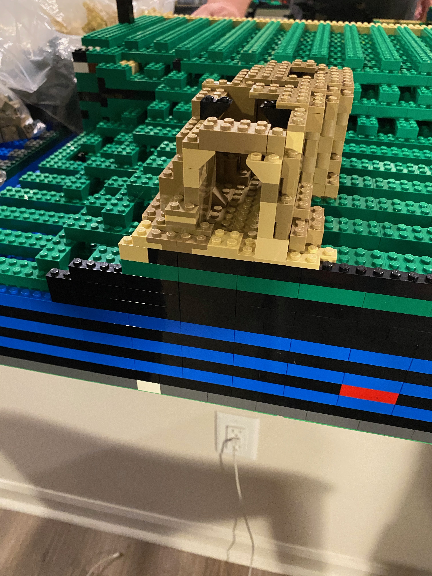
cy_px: 288
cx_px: 216
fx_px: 433
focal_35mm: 26
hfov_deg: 53.1
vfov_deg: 67.3
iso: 640
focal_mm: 4.25
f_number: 1.8
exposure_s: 1/30
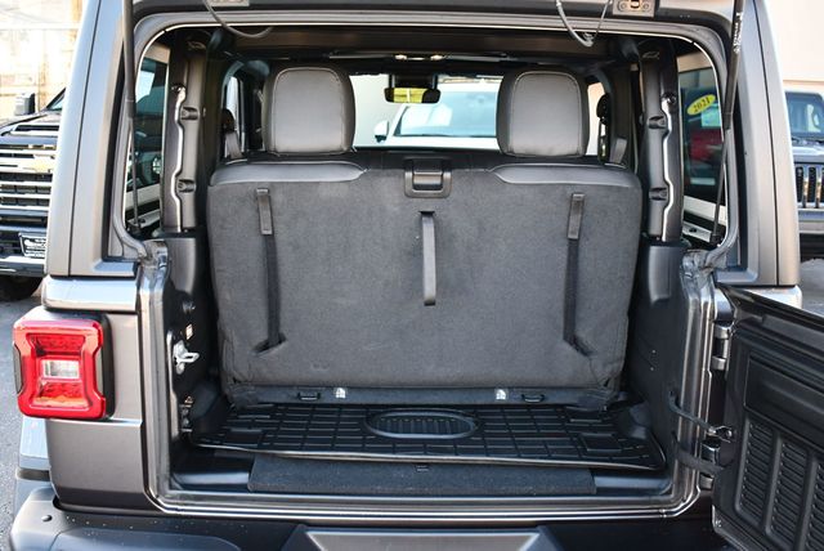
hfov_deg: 53.1
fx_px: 825
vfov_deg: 36.9
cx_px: 412
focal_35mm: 36
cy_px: 276
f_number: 3.5
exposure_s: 1/250
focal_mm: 18
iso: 800
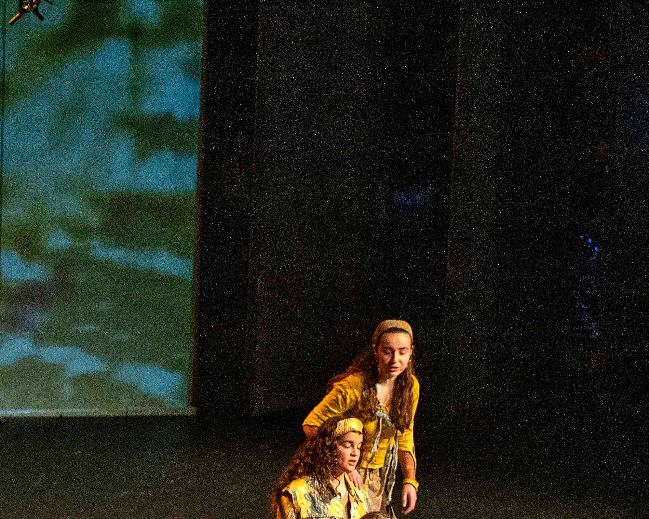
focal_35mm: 199
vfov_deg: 7.7
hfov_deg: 9.5
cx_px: -305
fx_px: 3822
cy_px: 607
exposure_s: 1/60
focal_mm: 70
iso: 3200
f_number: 2.8
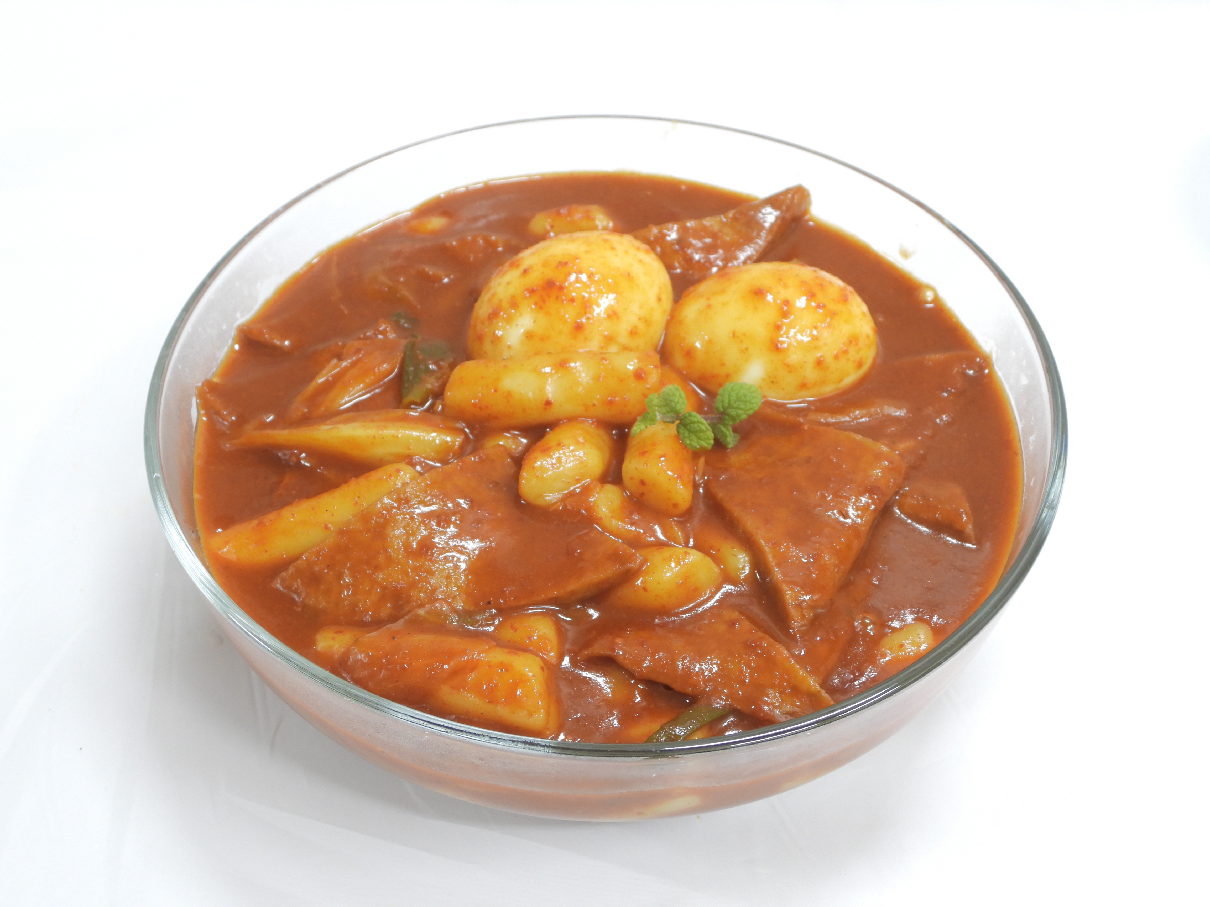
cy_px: 454
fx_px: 1433
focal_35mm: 41
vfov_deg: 35.1
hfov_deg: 45.8
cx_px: 605
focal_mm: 7.4
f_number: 3.2
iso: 200
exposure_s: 1/15
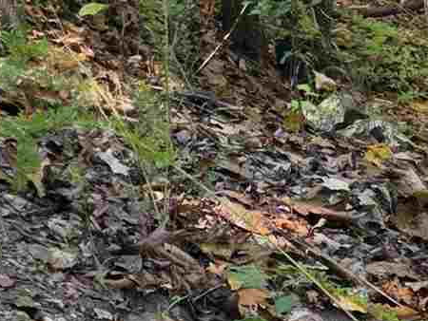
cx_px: -926
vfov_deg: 8.9
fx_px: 1942
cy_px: -349
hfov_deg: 9.4
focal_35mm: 157
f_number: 1.7
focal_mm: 6.3
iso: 40
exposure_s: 1/180
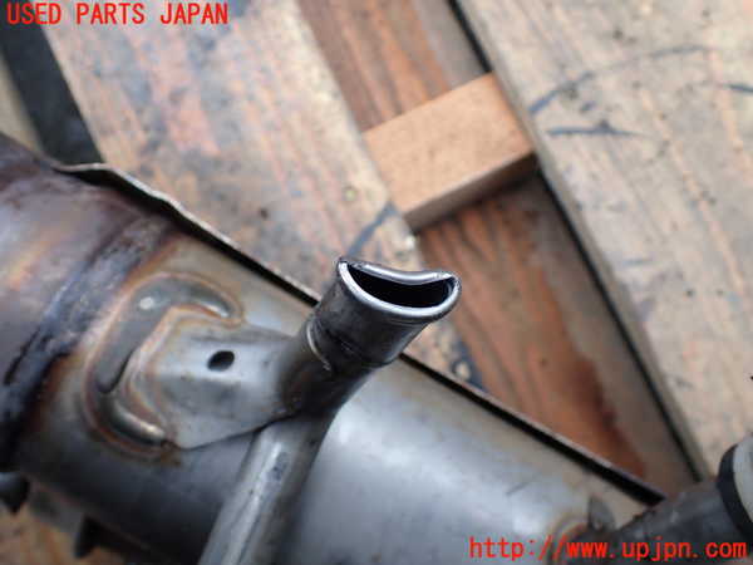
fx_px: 653
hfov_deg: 60.0
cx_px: 376
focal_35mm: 30
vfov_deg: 46.8
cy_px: 282
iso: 100
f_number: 2.3
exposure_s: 1/160
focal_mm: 5.4
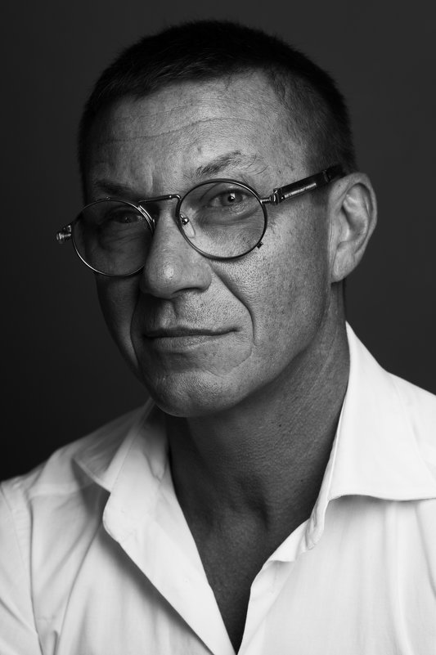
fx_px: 2319
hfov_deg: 10.7
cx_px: 218
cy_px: 328
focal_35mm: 128
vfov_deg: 16.1
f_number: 7.1
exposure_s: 1/125
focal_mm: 85
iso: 200
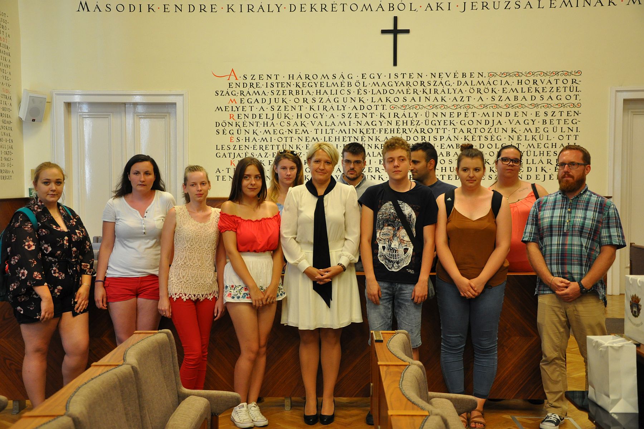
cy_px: 214
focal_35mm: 48
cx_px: 322
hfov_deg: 41.1
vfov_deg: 28.1
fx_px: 858
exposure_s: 1/50
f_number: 4.2
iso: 1000
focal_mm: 32
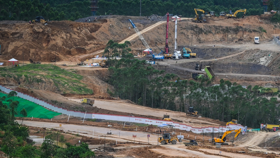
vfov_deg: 3.5
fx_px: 2584
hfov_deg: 6.2
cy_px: 128
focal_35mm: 348
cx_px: 212
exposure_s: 1/1600
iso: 1250
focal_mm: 200
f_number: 14
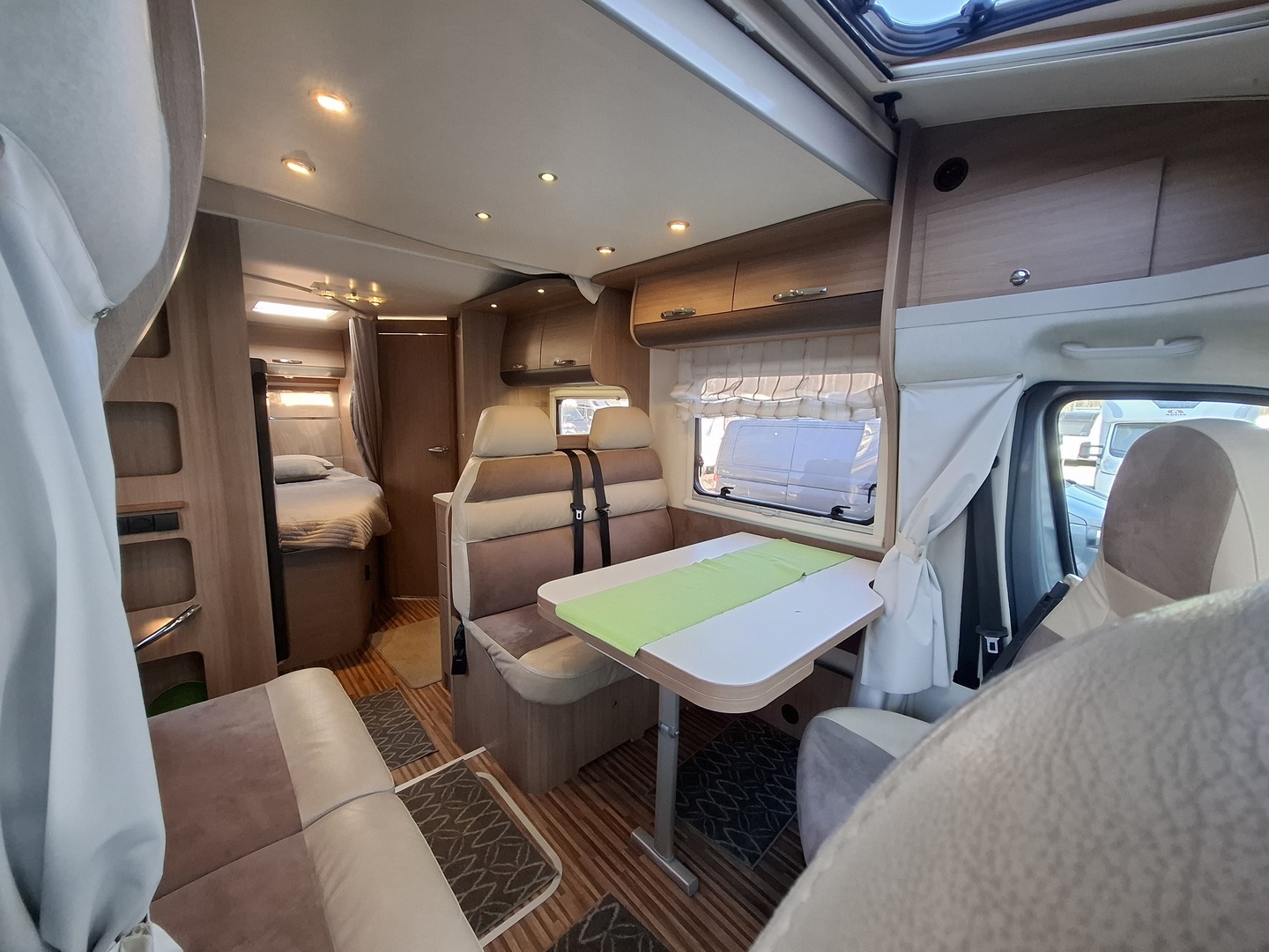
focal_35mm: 13
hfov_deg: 106.2
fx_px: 477
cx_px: 634
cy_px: 476
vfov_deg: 89.9
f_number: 2.2
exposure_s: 1/50
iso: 160
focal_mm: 1.74
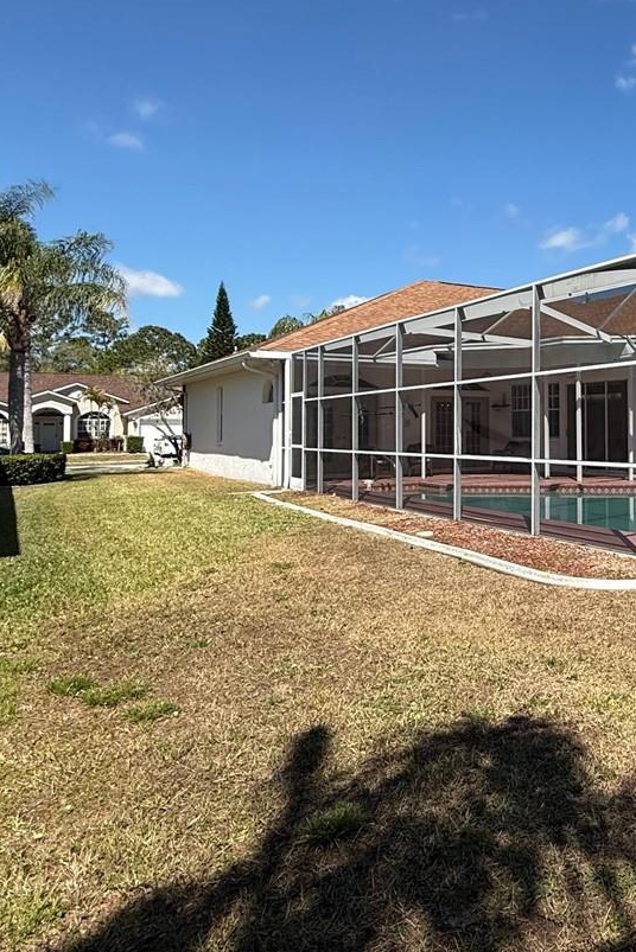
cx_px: 642
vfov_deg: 63.3
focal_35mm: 29
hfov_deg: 39.5
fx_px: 768
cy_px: 401
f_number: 2.2
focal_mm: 2.22
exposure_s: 1/2320
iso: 50
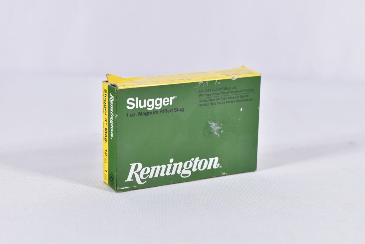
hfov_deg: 24.6
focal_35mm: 82
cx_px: 182
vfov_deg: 16.6
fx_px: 836
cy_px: 122
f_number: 5.6
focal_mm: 55
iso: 640
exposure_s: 1/40
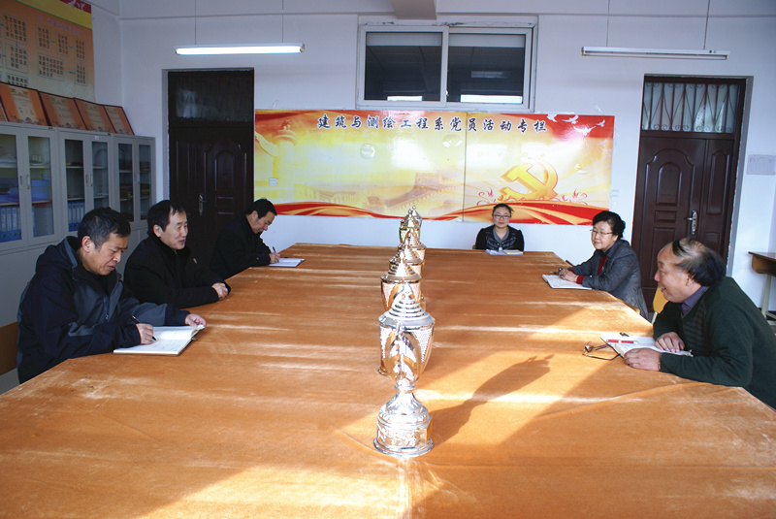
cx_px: 388
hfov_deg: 67.3
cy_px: 260
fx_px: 583
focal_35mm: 27
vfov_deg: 48.0
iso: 100
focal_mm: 18
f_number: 4
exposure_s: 1/30
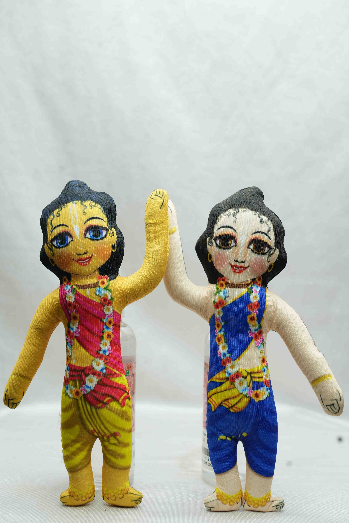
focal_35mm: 55
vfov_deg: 36.2
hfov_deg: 24.6
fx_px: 800
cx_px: 174
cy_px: 262
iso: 320
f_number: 7.1
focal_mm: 55
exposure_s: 1/50
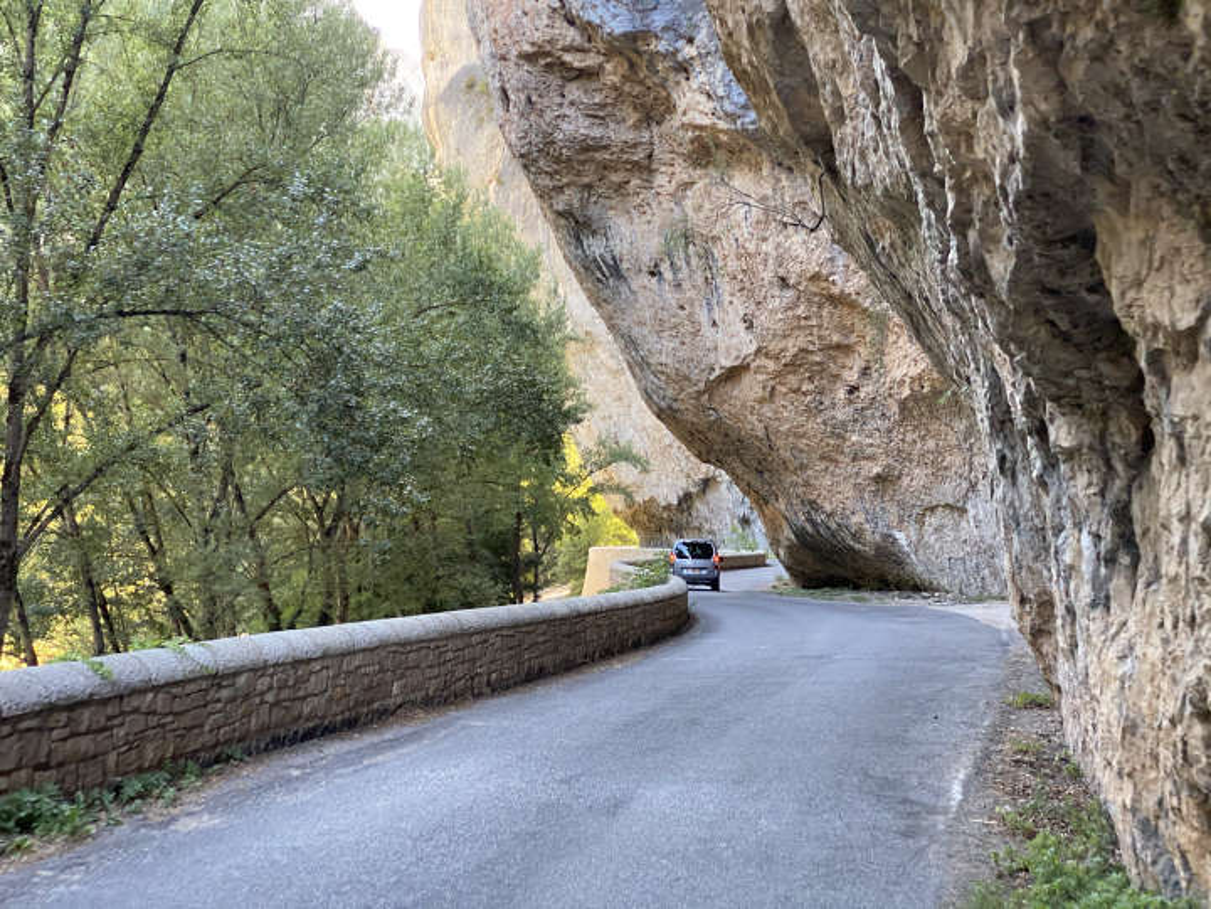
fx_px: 1819
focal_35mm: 52
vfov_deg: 28.0
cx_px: 606
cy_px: 454
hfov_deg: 36.8
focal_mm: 6
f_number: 2
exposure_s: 1/95
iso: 160
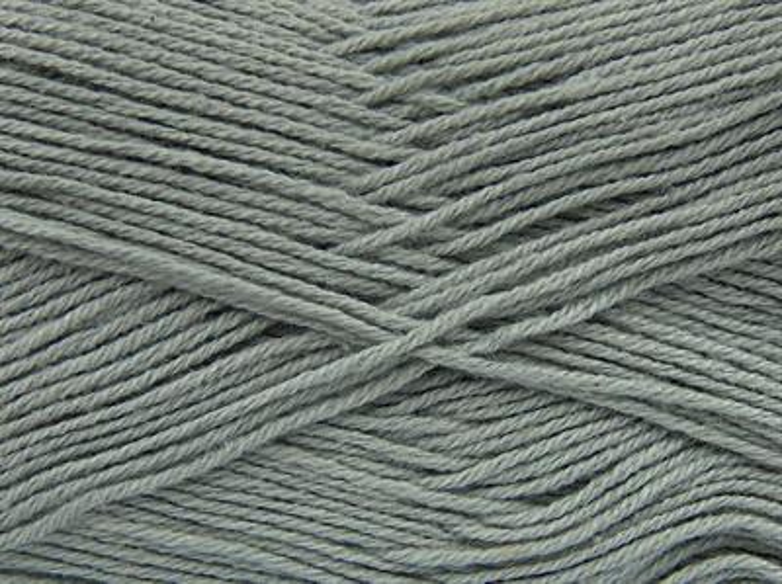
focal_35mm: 52
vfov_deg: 28.0
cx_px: 391
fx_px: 1173
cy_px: 292
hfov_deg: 36.9
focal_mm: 10.64
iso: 200
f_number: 2.8
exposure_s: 1/79.3
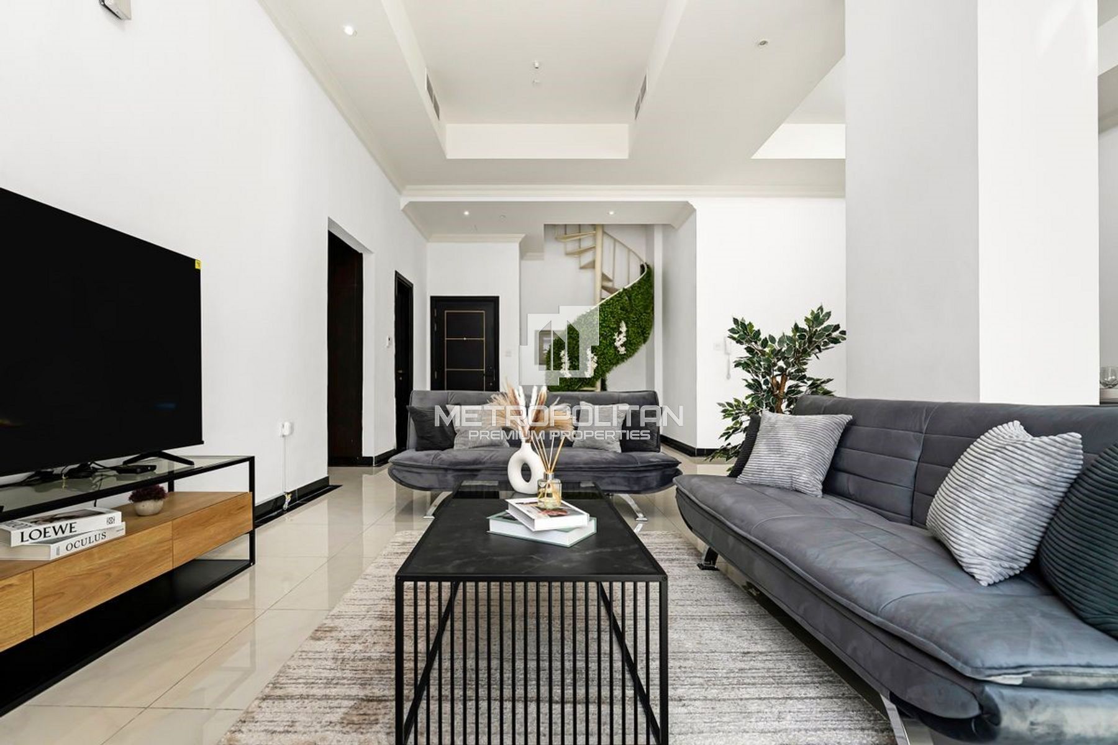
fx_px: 435
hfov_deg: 104.3
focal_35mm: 14
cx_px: 559
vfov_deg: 81.2
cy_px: 372
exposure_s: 1/250
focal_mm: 14
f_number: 4.5
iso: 640
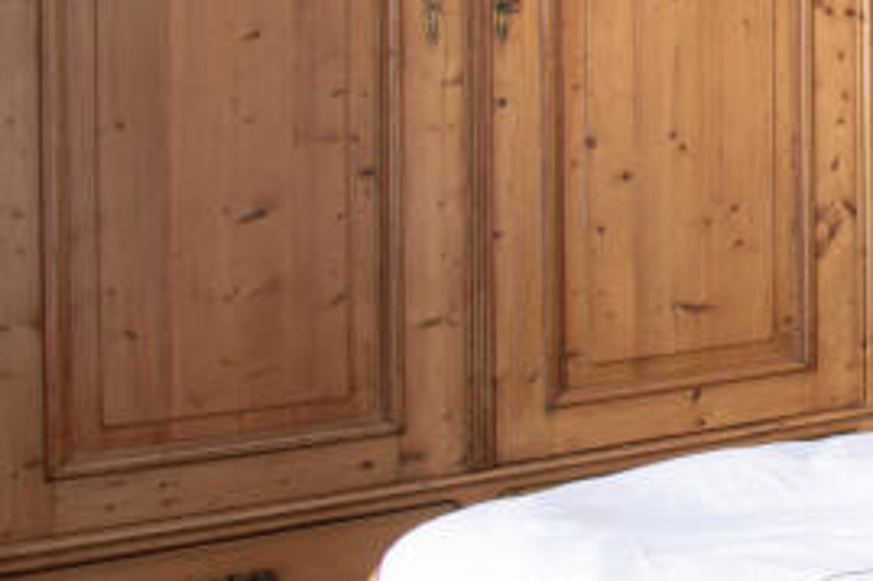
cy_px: 36
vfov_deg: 23.0
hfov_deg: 23.7
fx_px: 1381
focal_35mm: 57
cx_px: 1454
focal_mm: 10
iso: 250
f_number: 10
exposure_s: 1/3
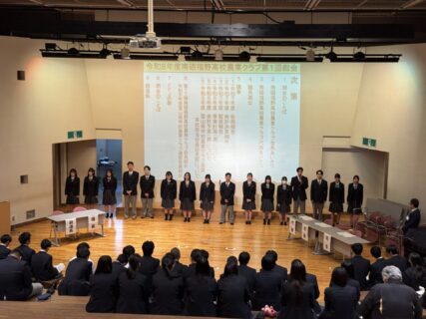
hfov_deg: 39.7
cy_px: 160
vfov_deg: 30.3
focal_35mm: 48
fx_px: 591
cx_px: 213
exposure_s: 1/60
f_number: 1.78
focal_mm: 6.76
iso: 125
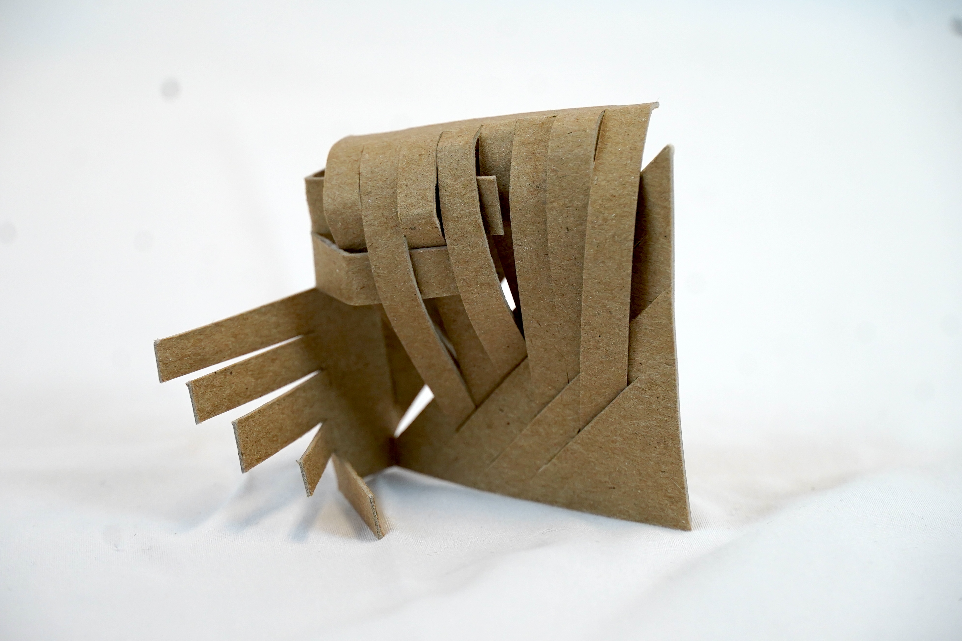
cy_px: 320
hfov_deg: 16.3
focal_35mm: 126
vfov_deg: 10.9
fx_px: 3367
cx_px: 481
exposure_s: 1/160
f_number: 5.6
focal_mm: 84
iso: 1000
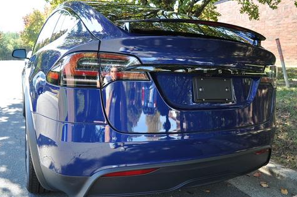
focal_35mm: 32
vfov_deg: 41.0
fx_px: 264
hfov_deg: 58.7
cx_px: 158
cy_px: 101
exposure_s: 1/125
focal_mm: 20
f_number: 5.6
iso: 360
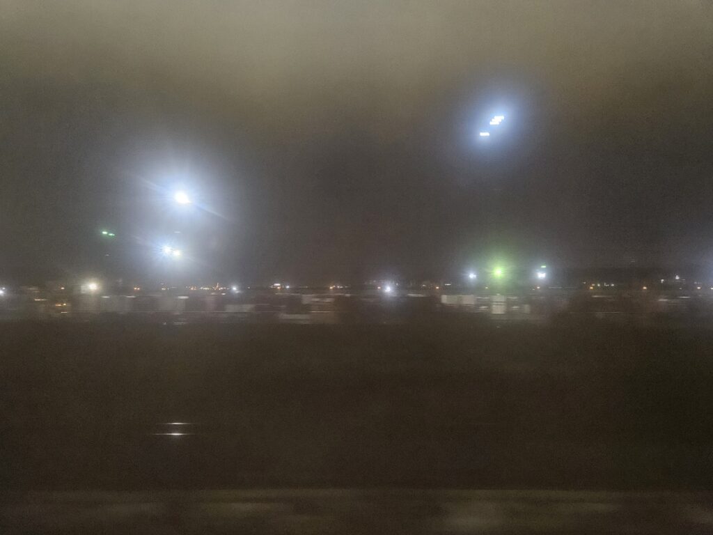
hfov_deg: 73.9
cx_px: 356
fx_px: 474
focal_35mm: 23
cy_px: 268
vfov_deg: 58.9
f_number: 1.8
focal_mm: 5.4
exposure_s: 1/25
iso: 1000
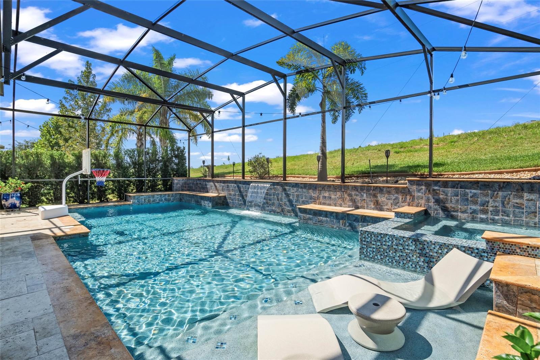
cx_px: 270
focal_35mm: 16
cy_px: 180
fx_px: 247
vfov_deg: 72.0
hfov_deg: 95.0
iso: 100
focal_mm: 11
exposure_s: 1/100
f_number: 8
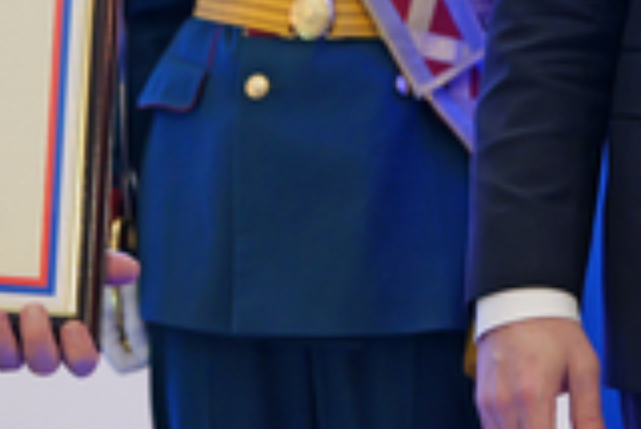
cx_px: 405
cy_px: -293
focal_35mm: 261
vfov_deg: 5.2
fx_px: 4651
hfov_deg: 7.9
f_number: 3.2
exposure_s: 1/250
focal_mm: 58
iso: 1600
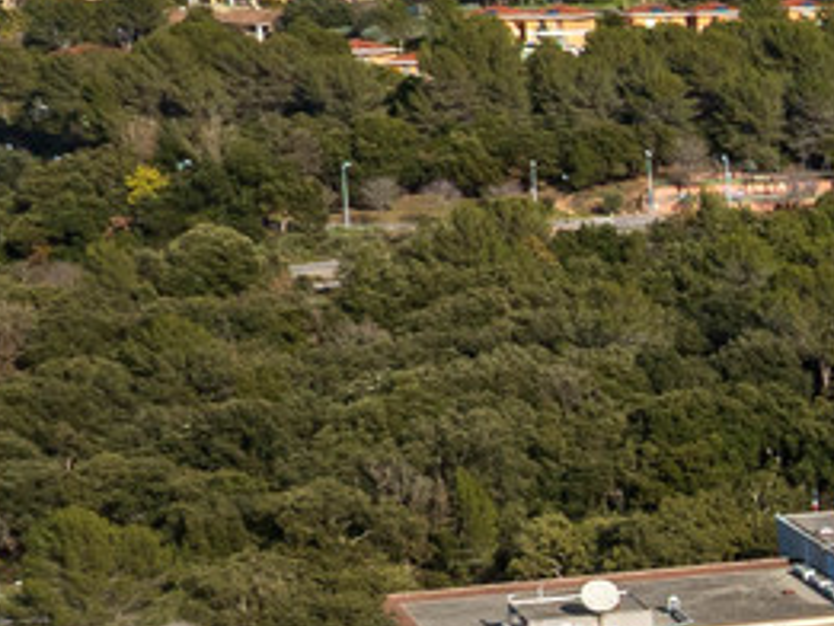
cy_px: 824
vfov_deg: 9.9
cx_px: 2358
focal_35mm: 147
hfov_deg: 10.4
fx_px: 3543
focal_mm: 12.3
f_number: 11
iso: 100
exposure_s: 1/200
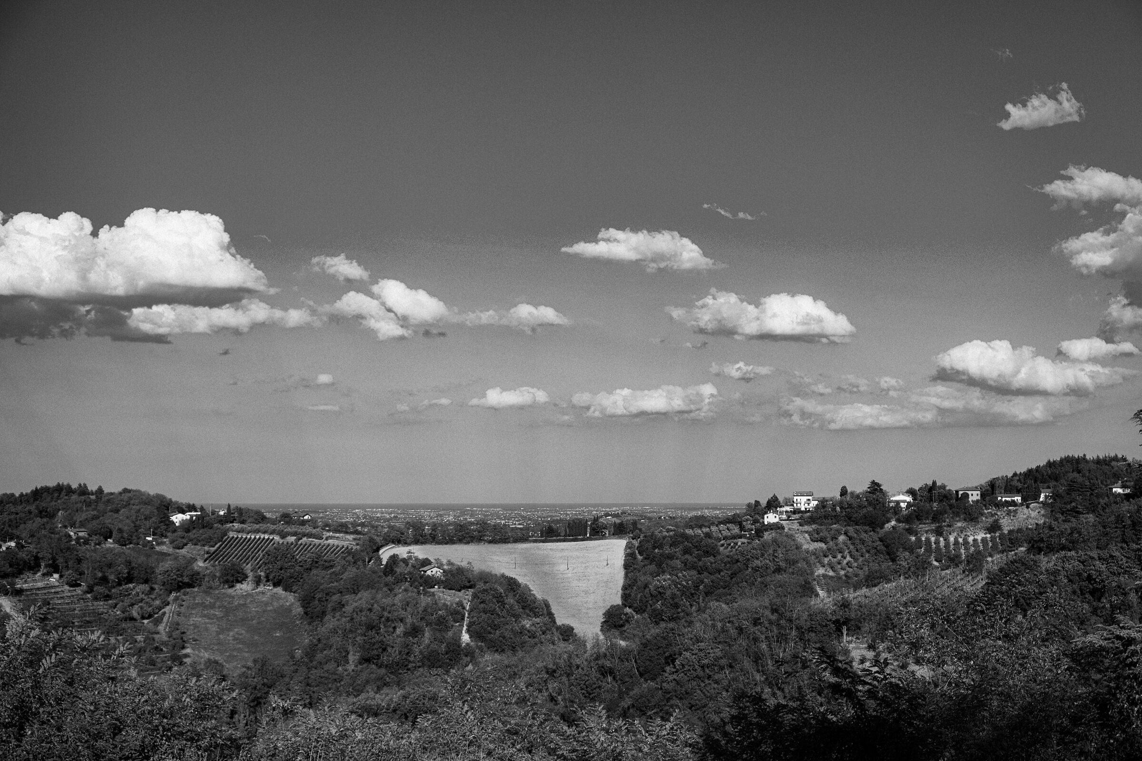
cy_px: 380
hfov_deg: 40.3
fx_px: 1554
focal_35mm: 49
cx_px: 571
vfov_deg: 27.5
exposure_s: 1/1500
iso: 200
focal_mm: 32.9
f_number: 5.6
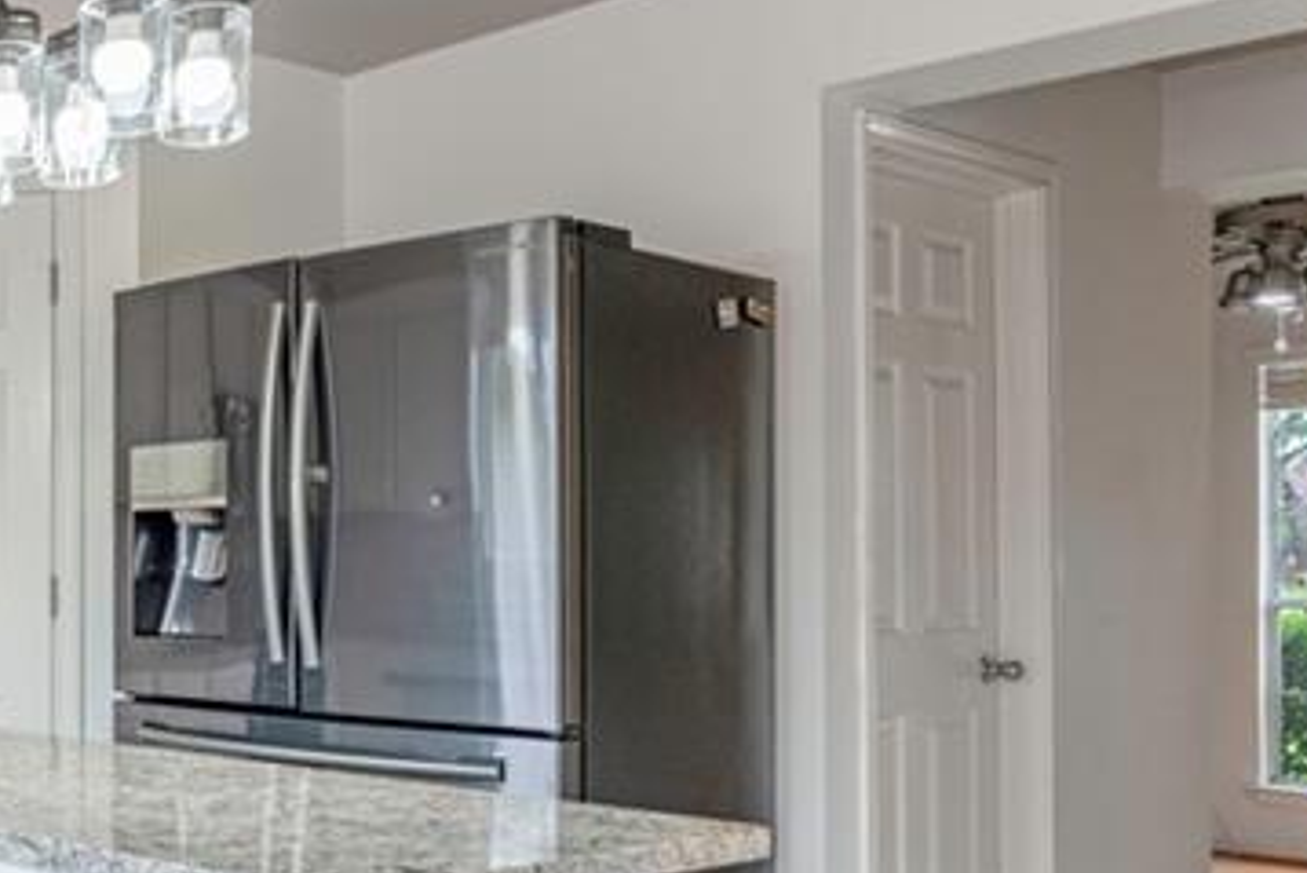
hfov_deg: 33.2
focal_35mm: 40
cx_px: -449
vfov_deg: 33.2
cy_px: 559
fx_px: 1453
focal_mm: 14
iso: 320
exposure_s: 1/250
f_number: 5
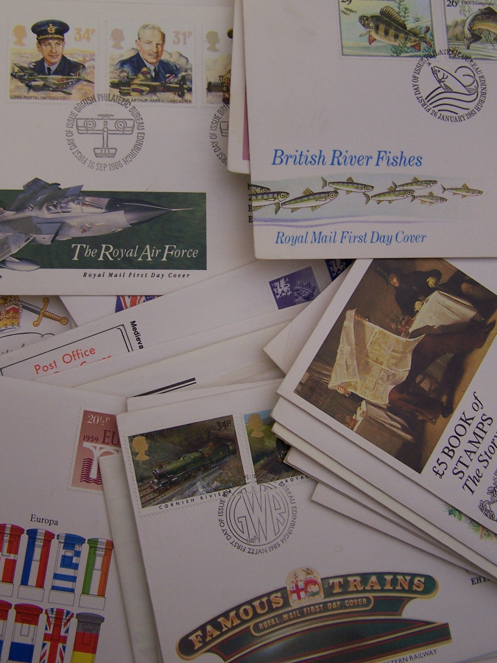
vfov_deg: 42.9
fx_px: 842
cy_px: 308
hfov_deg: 32.9
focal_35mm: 44
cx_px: 231
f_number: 2.8
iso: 100
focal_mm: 6.3
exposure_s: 1/30
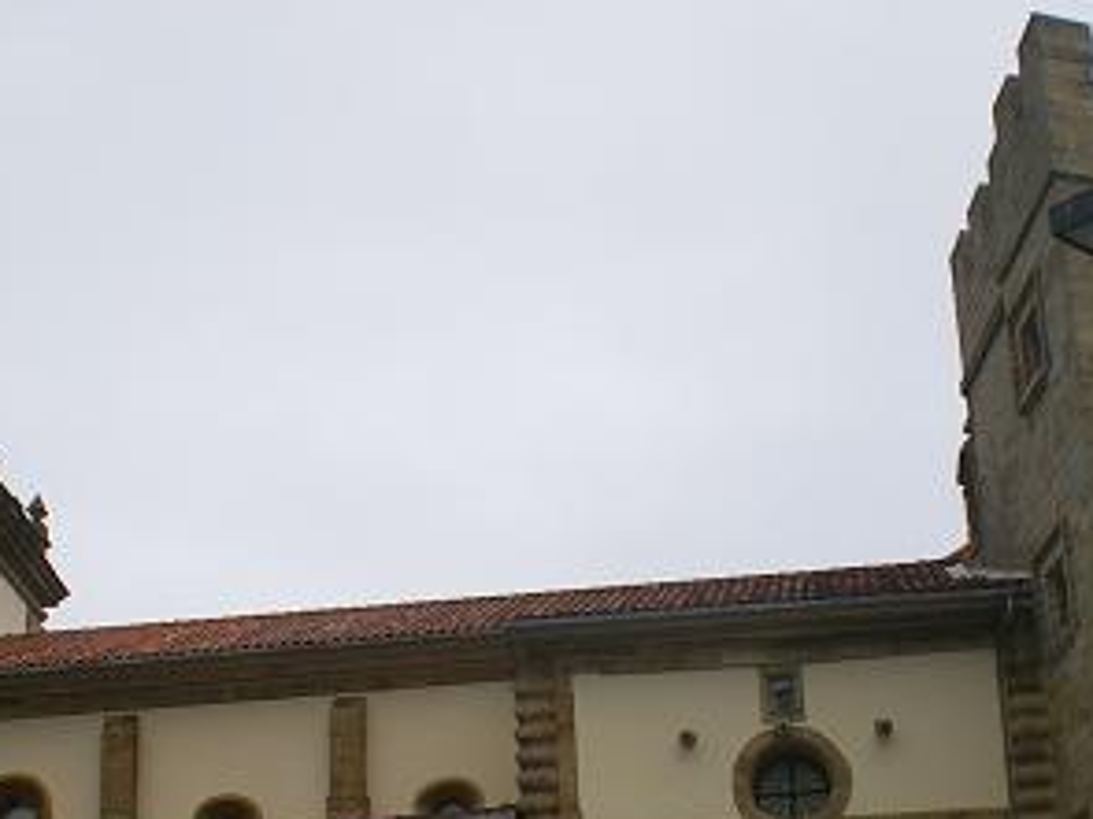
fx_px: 2146
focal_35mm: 68
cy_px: 700
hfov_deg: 28.6
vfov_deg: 21.2
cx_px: 545
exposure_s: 1/400
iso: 64
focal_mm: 6.3
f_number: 4.6
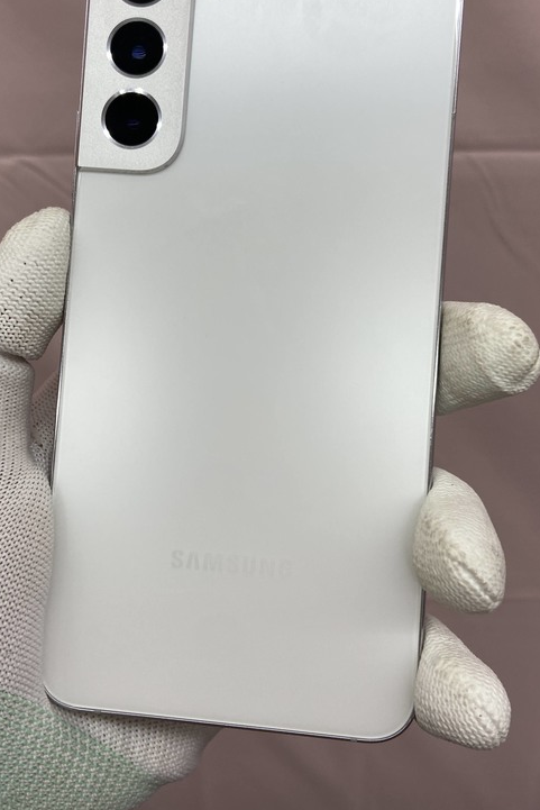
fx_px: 810
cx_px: 232
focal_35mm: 36
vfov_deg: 52.7
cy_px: 317
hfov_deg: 36.8
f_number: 1.8
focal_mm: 4.25
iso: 32
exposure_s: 1/120
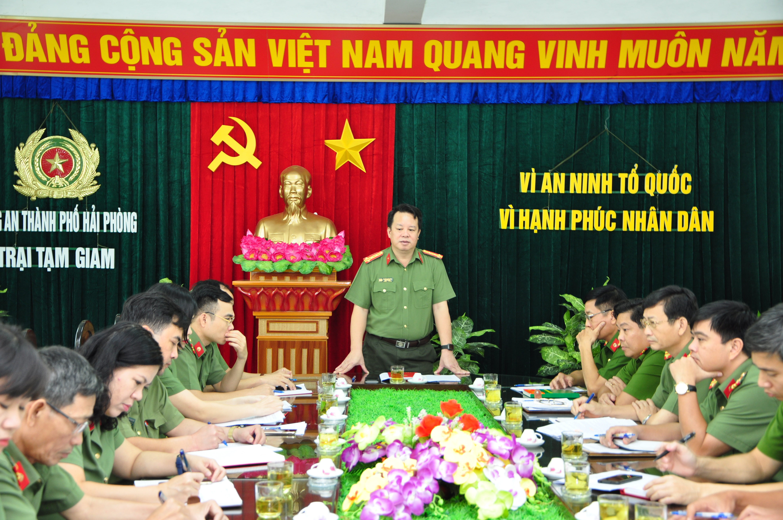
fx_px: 1140
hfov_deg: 37.9
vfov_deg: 25.7
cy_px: 260
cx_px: 392
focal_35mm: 52
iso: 320
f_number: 4.5
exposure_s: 1/13
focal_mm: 35
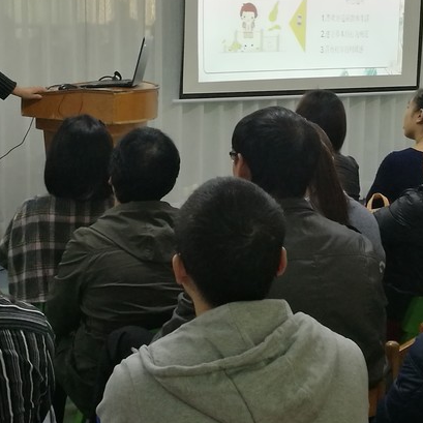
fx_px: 581
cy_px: 165
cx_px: 237
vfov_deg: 39.8
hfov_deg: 40.0
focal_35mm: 42
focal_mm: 4.5
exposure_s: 1/50
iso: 200
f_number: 2.2
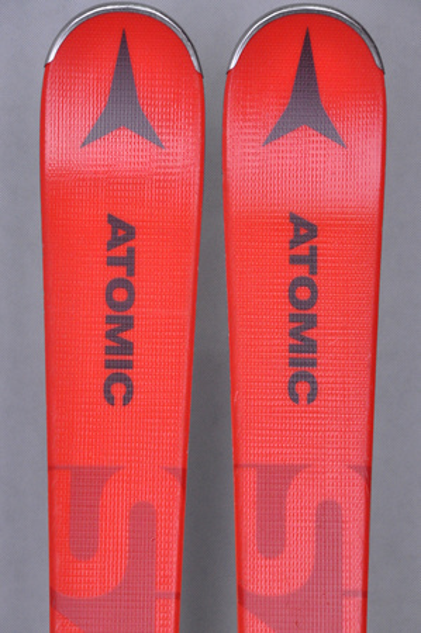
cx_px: 210
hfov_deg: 8.7
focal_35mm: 158
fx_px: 2769
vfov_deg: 13.1
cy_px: 316
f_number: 9.5
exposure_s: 1/125
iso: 3200
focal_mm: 105
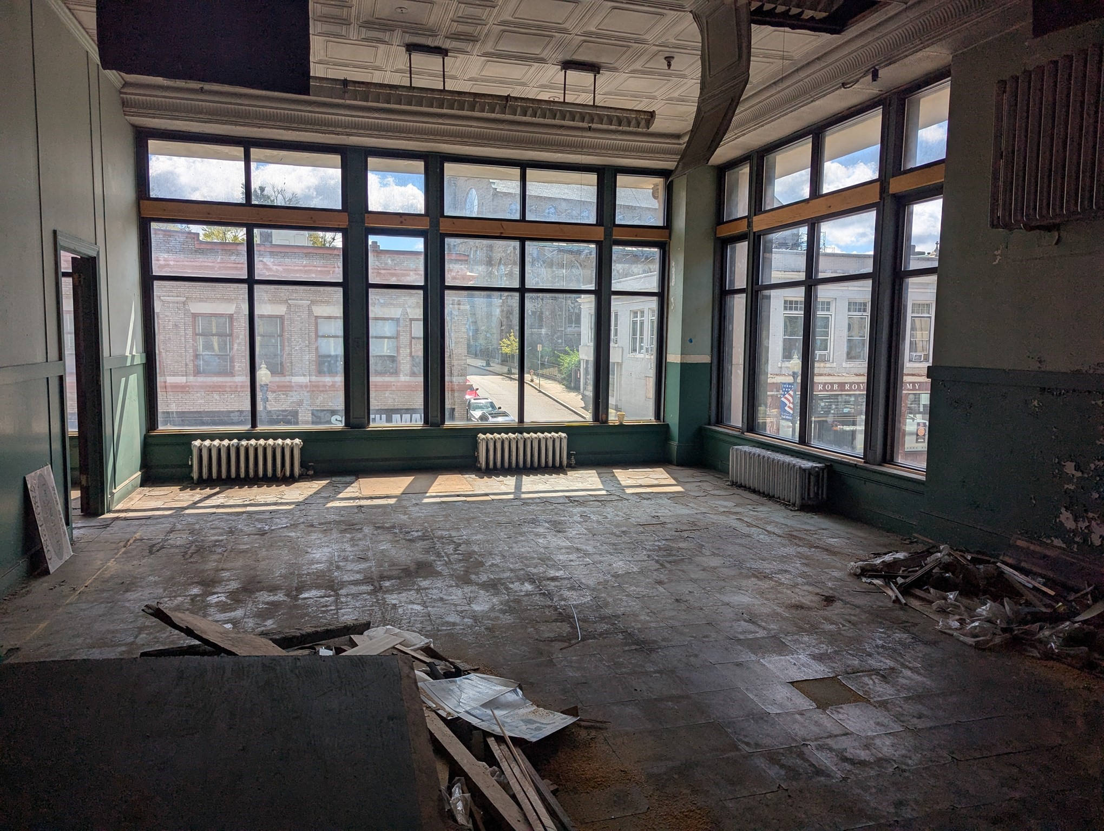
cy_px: 416
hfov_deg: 71.5
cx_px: 552
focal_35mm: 24
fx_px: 767
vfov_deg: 56.9
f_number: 1.85
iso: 45
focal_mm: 6.81
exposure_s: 1/1471
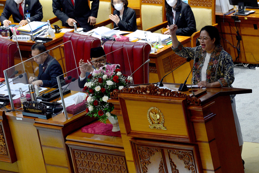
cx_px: 130
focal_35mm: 155
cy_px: 86
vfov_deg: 8.9
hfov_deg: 13.2
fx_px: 1116
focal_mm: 155
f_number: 6.3
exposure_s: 1/125
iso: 2500
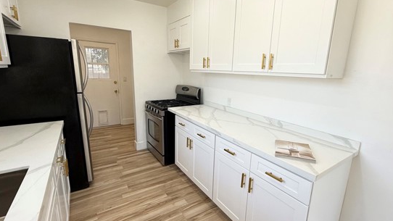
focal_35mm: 18
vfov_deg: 61.0
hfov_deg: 92.6
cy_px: 109
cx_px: 205
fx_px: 188
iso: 50
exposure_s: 1/99
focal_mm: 2.22
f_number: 2.2
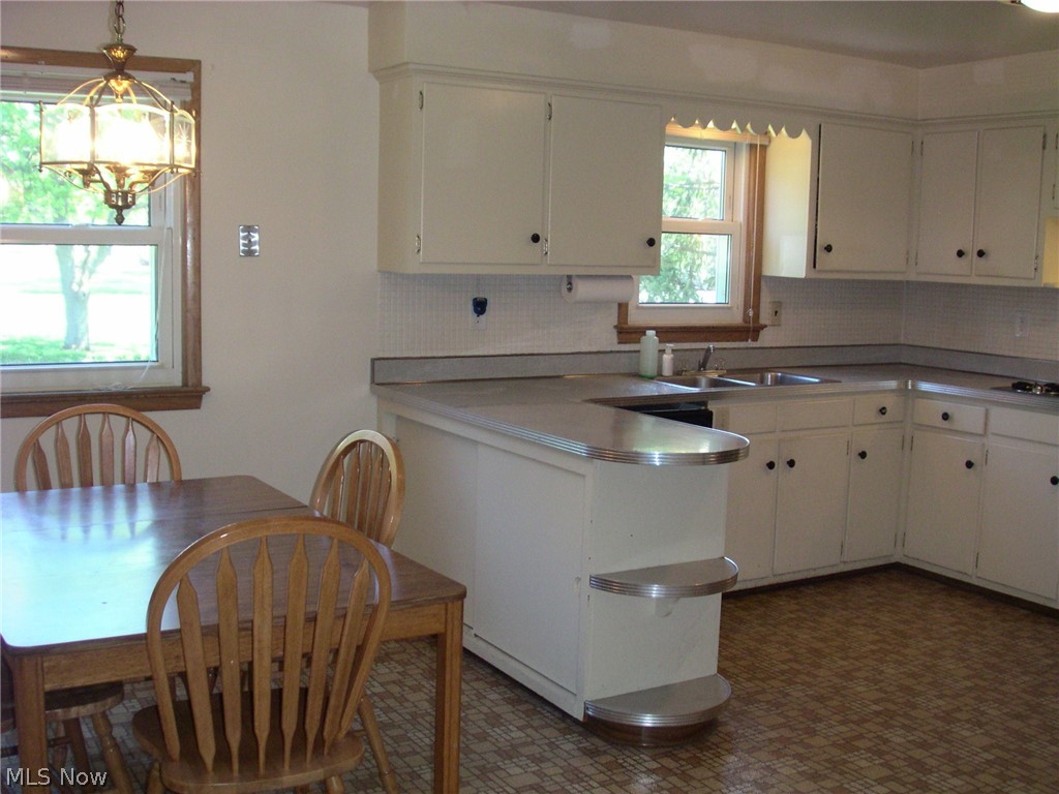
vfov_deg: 37.7
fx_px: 1163
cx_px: 530
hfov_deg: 49.0
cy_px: 397
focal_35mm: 38
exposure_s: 1/50
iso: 160
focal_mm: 6
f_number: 2.8
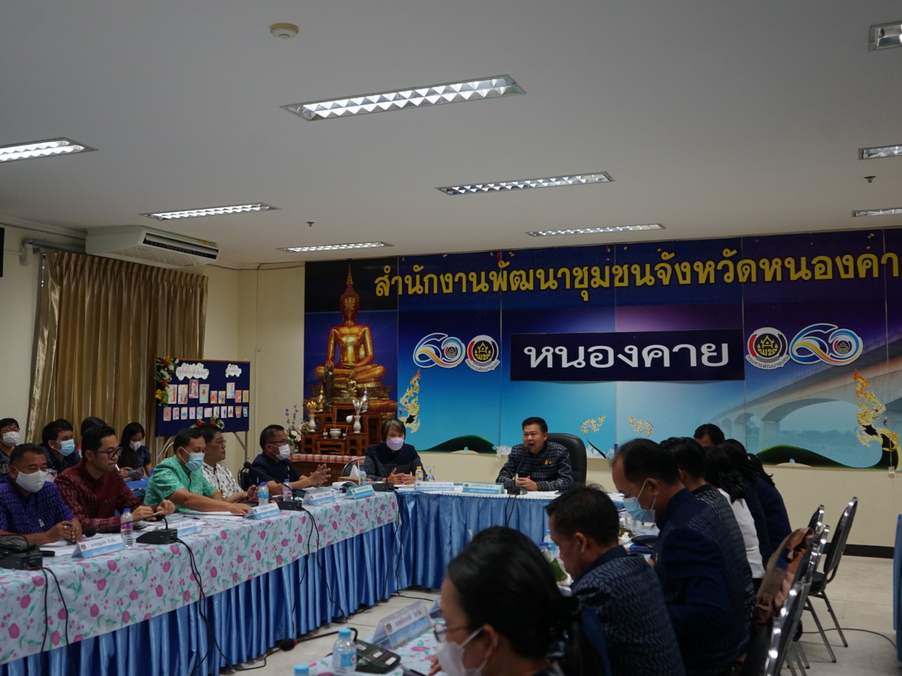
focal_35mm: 36
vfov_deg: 39.6
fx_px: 938
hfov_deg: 51.2
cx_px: 382
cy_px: 318
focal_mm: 31
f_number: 4
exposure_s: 1/160
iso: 1000
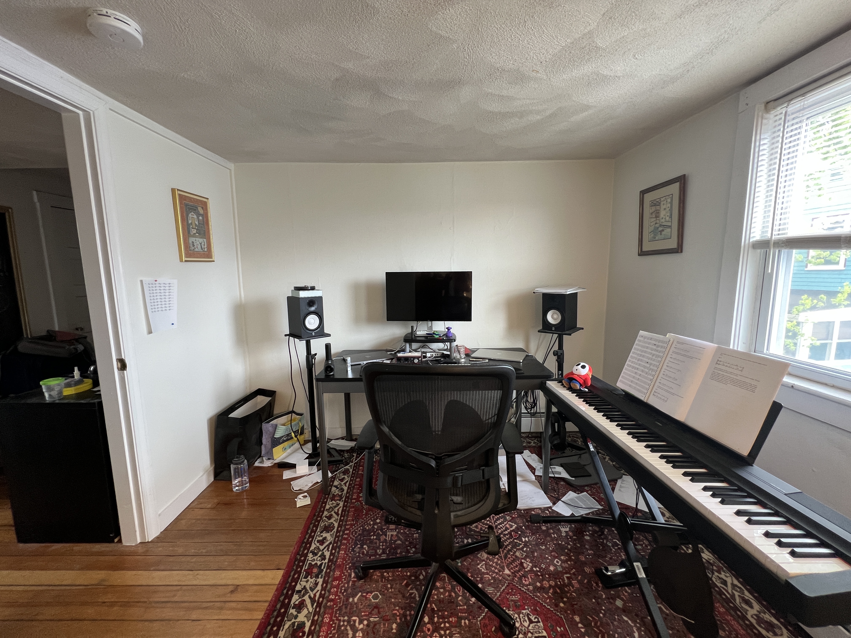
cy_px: 319
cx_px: 426
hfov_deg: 106.2
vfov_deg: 89.9
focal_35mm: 13
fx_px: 320
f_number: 1.8
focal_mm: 1.57
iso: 160
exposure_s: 1/60
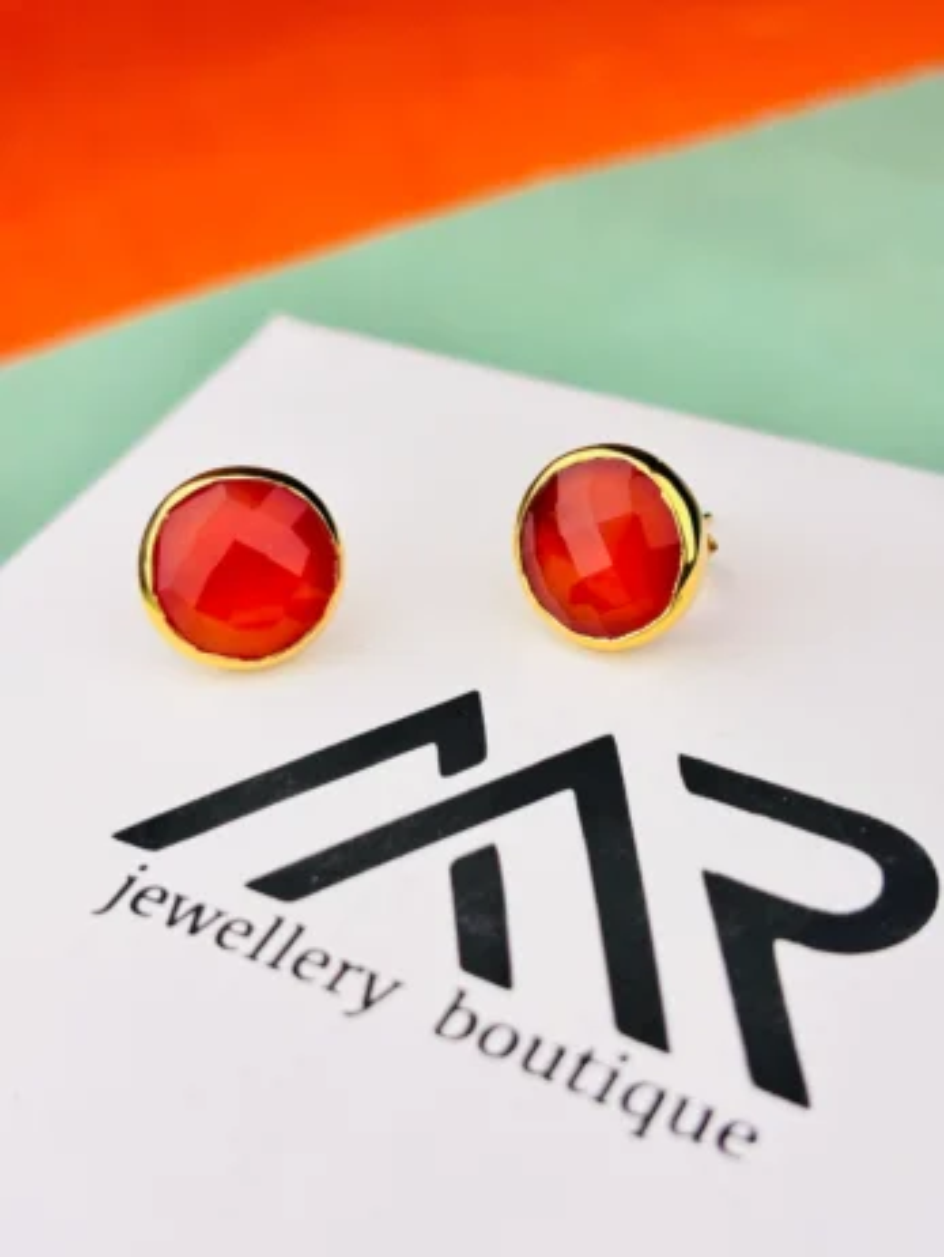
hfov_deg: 28.1
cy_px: 628
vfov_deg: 36.8
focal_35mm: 52
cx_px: 472
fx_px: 1889
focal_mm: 5.96
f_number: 1.6
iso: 32
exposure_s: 1/1344
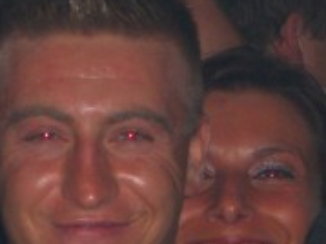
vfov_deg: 4.1
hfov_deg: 5.5
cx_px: 84
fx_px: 3369
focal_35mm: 358
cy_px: 395
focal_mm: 16.6
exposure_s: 1/60
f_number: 4.4
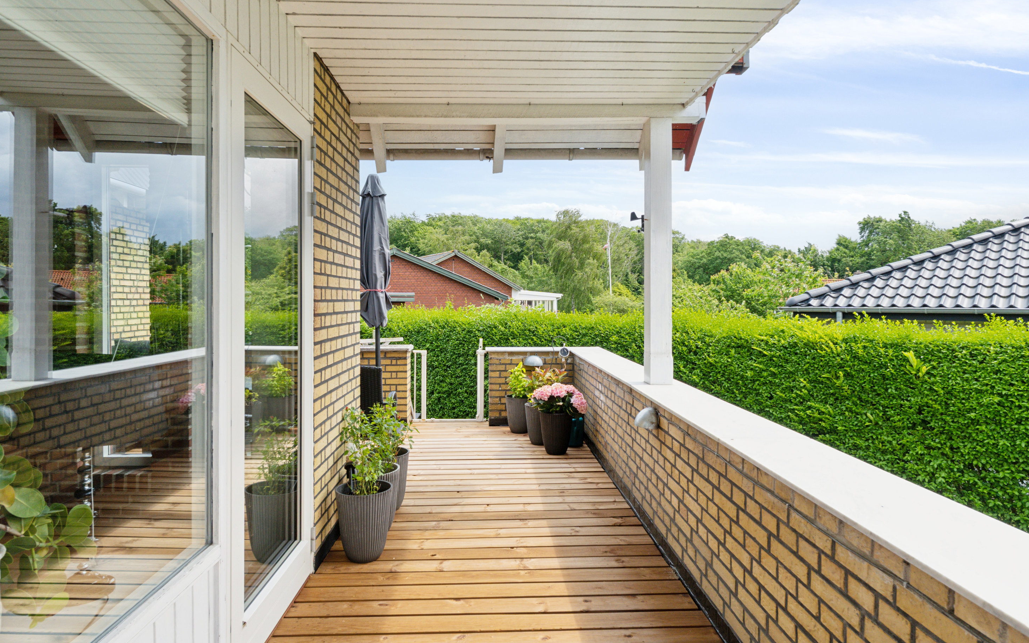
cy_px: 315
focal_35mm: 23
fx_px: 639
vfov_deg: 53.4
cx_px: 510
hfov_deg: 77.7
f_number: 8
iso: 320
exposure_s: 1/250
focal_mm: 14.5
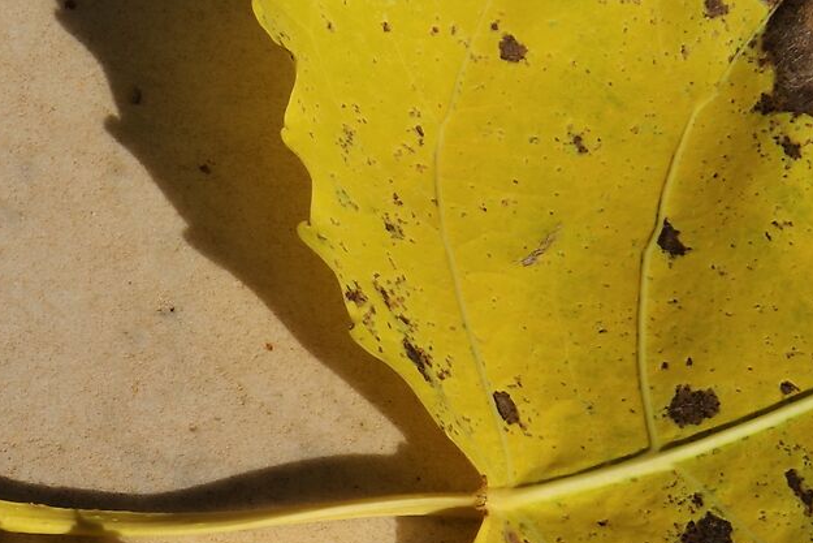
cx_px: 8
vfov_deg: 8.3
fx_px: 3727
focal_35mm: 165
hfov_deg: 12.3
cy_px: 604
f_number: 22
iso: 100
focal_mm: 43
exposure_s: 1/50
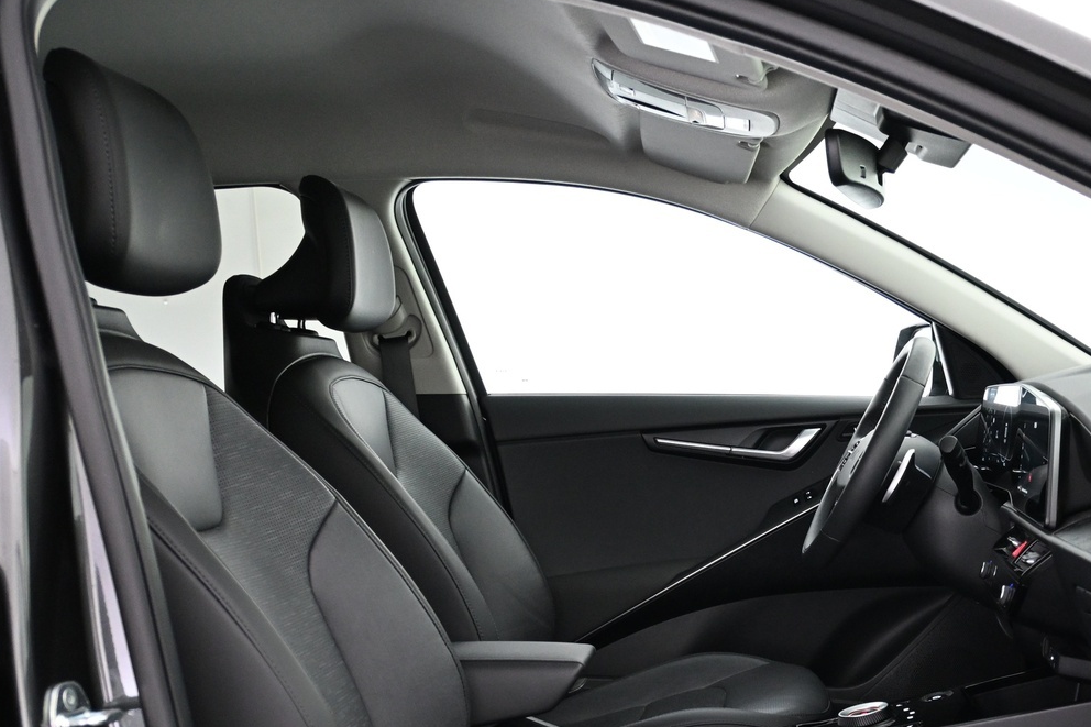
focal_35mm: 49
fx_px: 1485
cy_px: 584
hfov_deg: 39.5
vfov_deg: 27.0
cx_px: 787
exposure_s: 1/25
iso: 1600
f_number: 3.8
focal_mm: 20
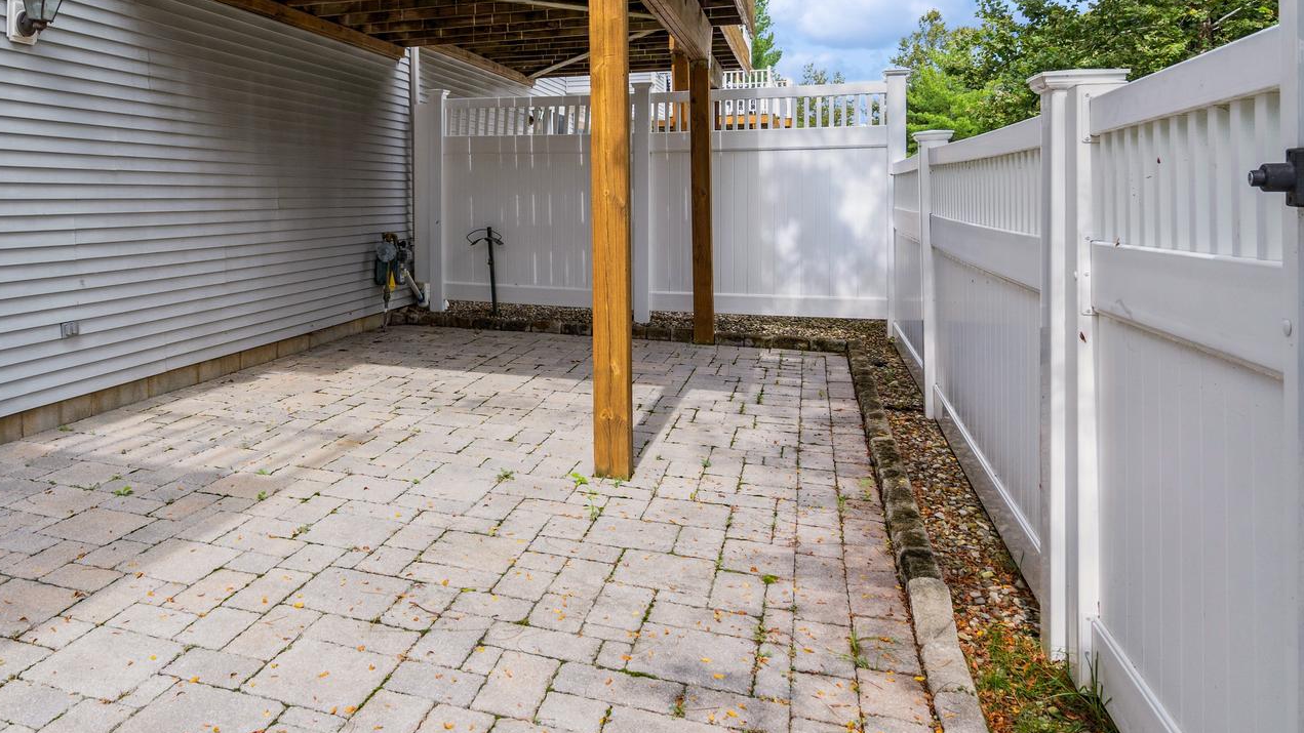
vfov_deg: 41.5
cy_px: 173
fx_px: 934
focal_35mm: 27
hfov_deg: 67.9
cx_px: 435
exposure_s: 1/80
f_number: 11
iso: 200
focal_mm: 16
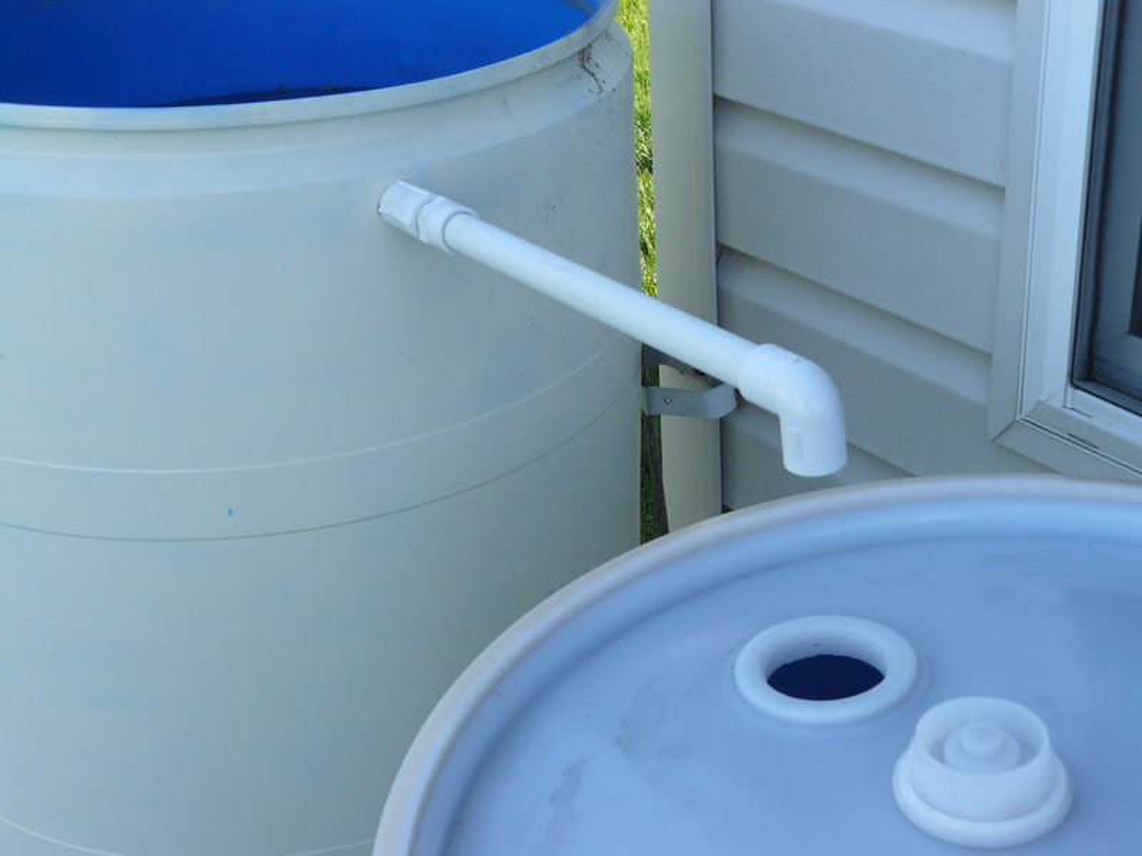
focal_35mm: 54
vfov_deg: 27.0
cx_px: 571
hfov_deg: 35.5
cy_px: 428
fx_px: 1781
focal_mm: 8.9
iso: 100
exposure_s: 1/160
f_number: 4
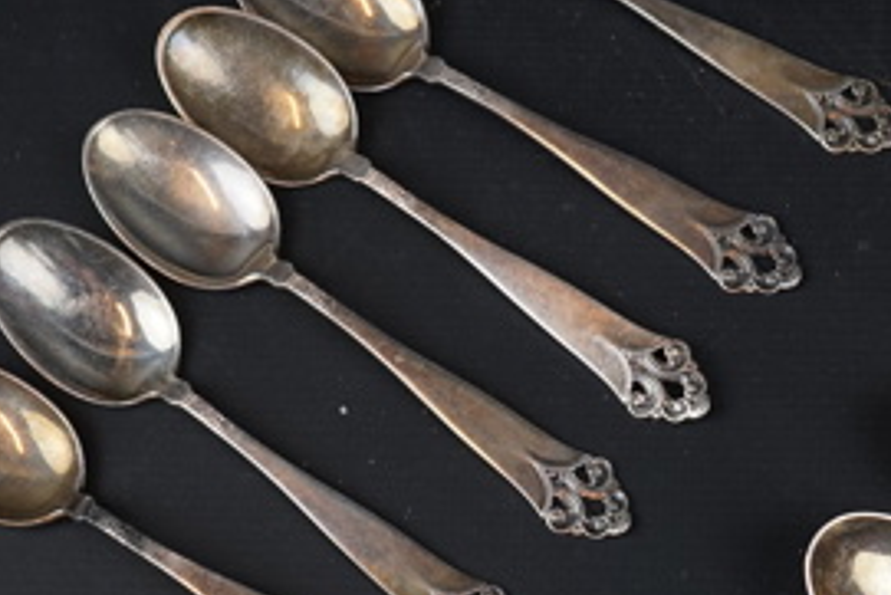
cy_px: 657
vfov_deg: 11.9
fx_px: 2798
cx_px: 796
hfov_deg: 17.8
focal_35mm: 113
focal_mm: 34
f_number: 4.5
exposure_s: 1/60
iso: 100
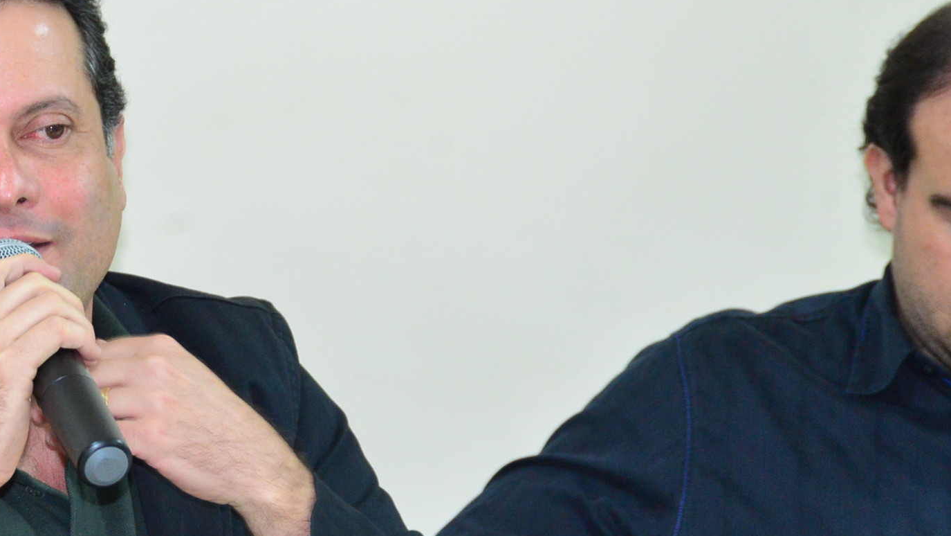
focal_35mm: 275
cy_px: 316
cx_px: 1
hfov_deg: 7.8
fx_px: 6936
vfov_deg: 4.4
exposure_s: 1/60
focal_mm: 120
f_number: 5.6
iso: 3200
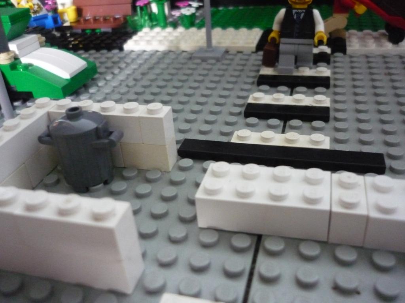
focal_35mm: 33
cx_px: 202
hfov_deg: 55.4
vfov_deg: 42.9
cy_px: 152
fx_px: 386
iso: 800
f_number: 2.8
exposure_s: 1/30
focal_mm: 5.5
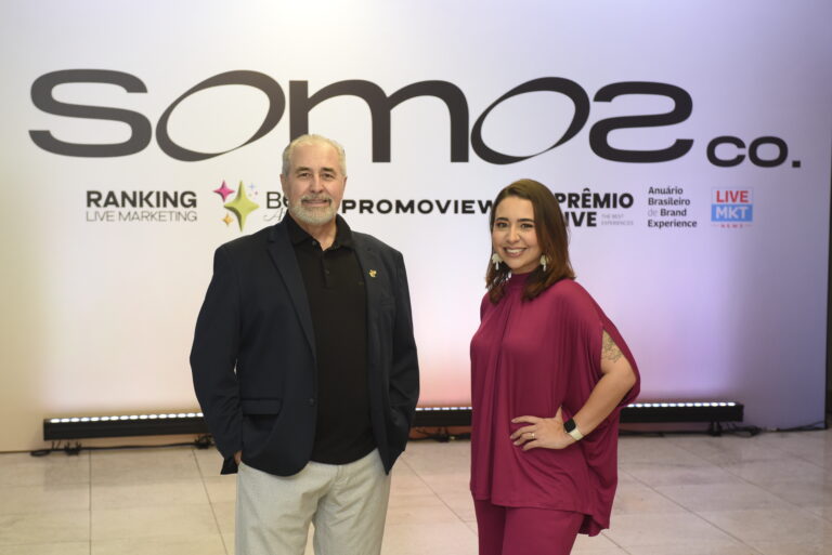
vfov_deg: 20.9
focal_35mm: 65
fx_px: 1503
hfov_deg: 30.9
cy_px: 278
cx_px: 416
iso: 1600
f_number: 5.6
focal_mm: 65
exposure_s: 1/160
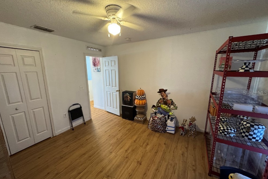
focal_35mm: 15
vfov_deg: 77.3
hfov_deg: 100.4
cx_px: 130
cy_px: 93
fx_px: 112
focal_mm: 2.22
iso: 500
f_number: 2.2
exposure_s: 1/60
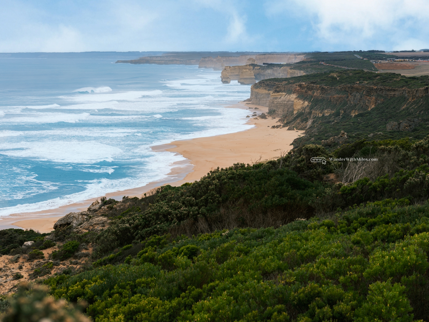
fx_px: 1078
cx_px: 214
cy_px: 161
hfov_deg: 22.5
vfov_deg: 17.0
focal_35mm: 87
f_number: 5.6
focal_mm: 110
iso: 200
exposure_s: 1/550
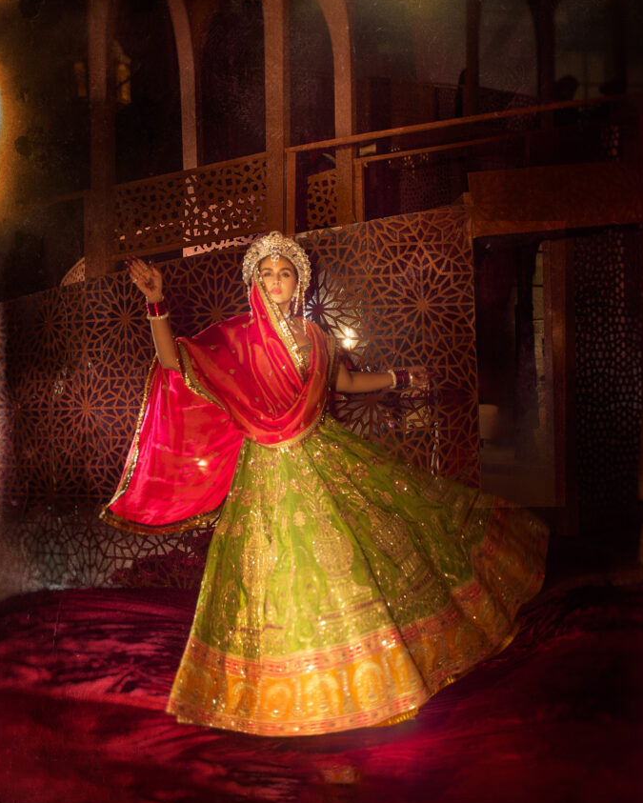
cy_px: 358
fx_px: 1165
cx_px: 322
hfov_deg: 30.9
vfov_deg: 38.0
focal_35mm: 49
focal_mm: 43
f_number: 2.8
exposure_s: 1/80
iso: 500
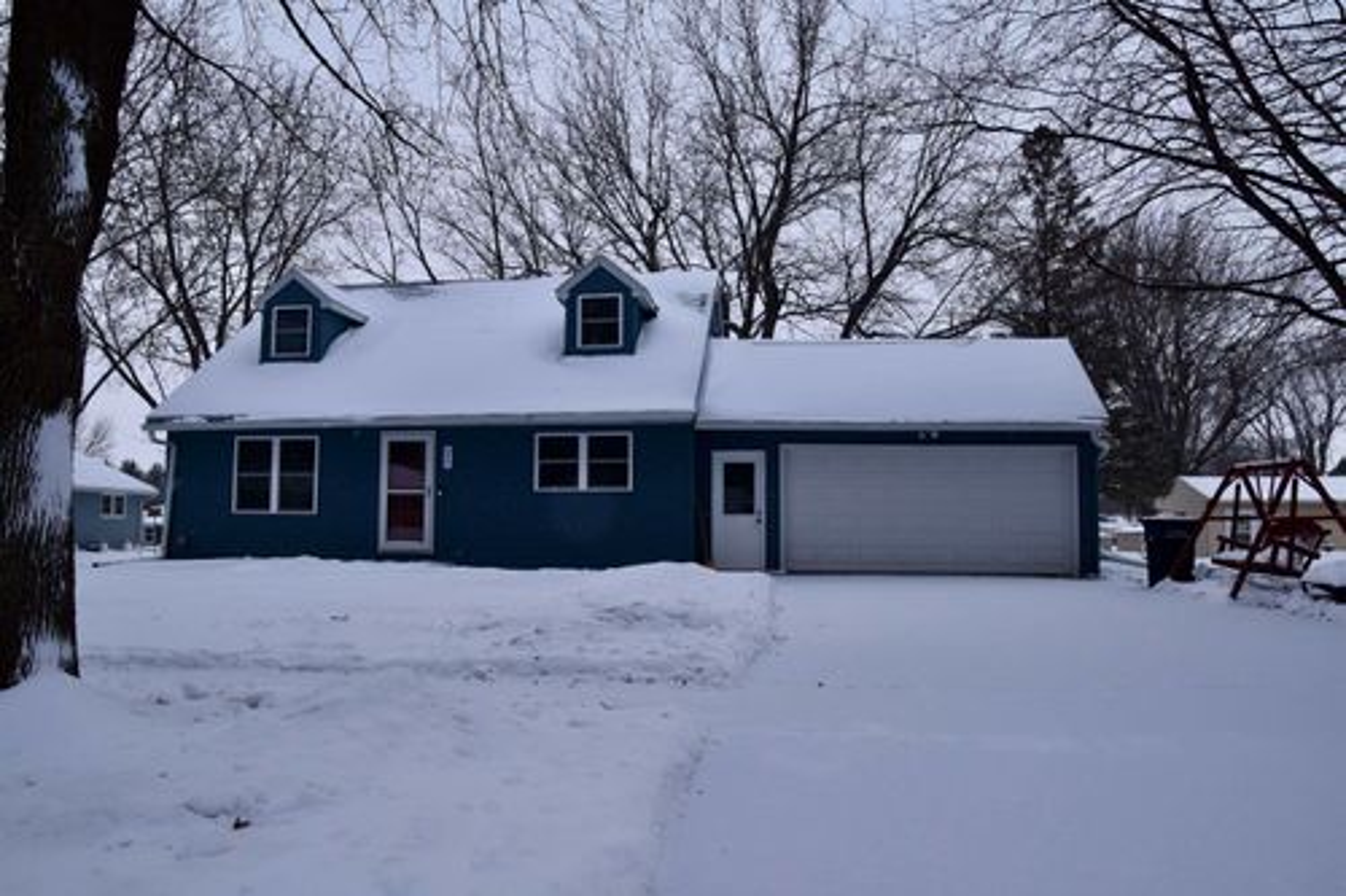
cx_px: 673
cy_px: 448
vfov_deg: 53.1
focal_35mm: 24
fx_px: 897
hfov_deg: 73.8
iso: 200
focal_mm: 16
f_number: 8
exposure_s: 1/250
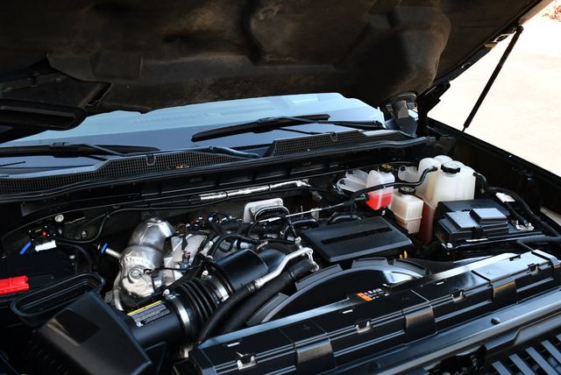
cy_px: 188
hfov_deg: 53.1
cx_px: 280
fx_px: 561
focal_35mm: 36
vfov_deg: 36.9
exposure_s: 1/250
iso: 400
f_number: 4.5
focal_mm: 18
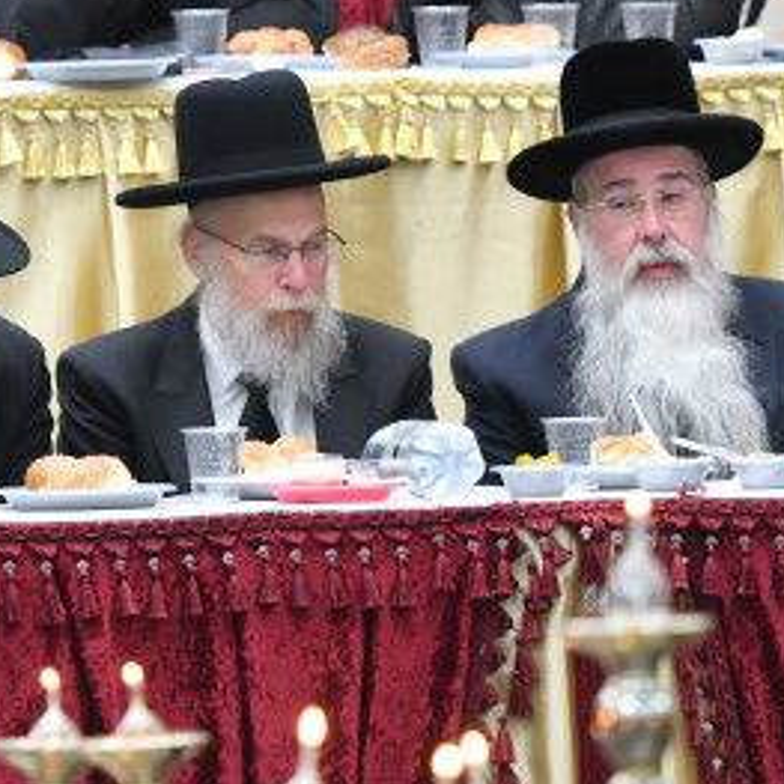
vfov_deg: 3.8
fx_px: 11889
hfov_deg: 3.8
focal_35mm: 464
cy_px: 374
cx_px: 721
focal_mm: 140
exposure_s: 1/125
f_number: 5.6
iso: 1250
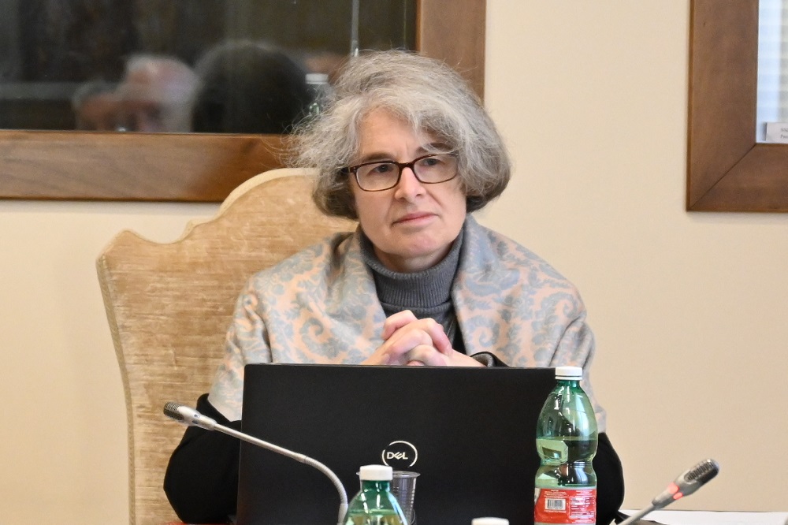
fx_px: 3774
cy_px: 262
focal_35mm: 172
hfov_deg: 11.9
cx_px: 394
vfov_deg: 8.0
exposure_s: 1/100
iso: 3200
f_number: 6
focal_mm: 115
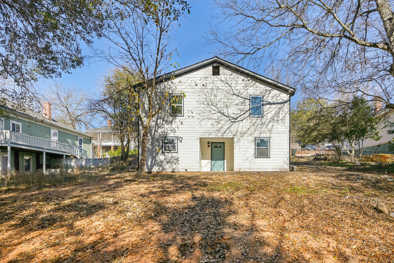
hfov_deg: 85.4
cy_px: 132
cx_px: 197
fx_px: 213
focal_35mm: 20
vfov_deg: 63.2
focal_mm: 19.5
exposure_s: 1/2500
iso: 400
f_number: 8
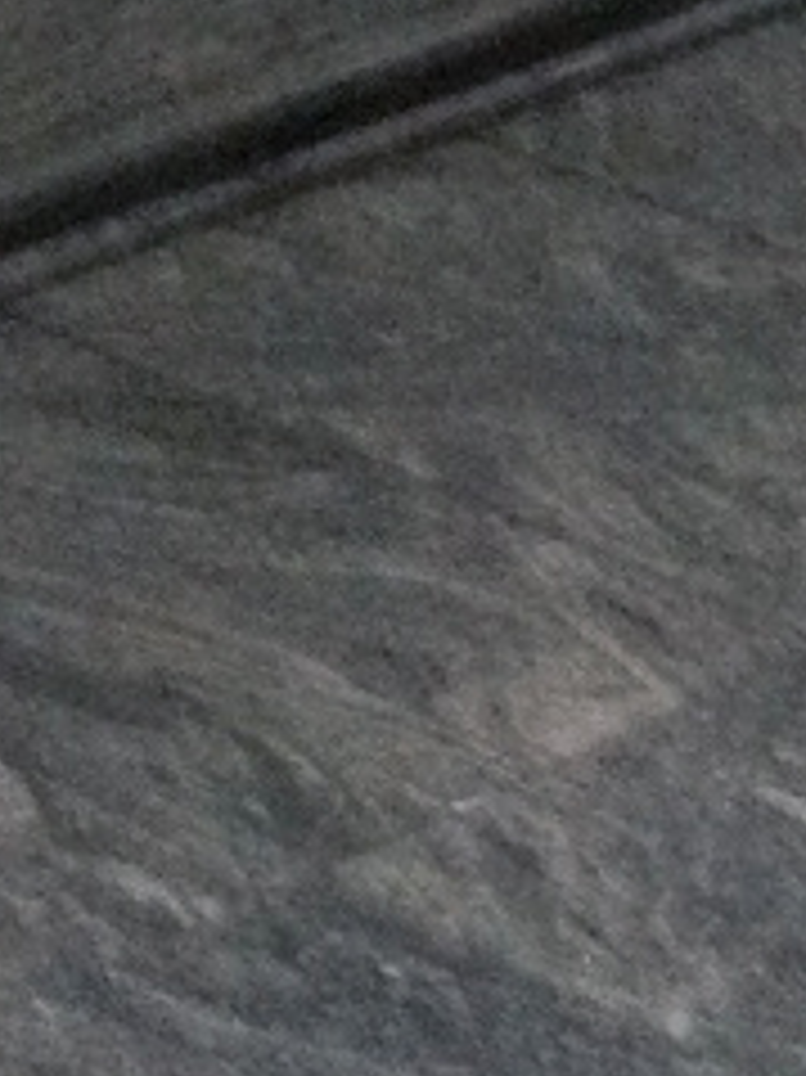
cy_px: 2066
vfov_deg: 8.1
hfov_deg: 5.9
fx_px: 7271
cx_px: 2454
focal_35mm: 234
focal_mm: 4.28
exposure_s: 1/20
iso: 250
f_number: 2.4
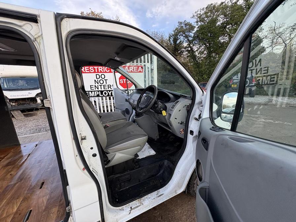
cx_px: 148
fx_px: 120
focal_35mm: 14
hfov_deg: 102.1
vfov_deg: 85.7
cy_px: 111
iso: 64
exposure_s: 1/220
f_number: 2.2
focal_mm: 2.22
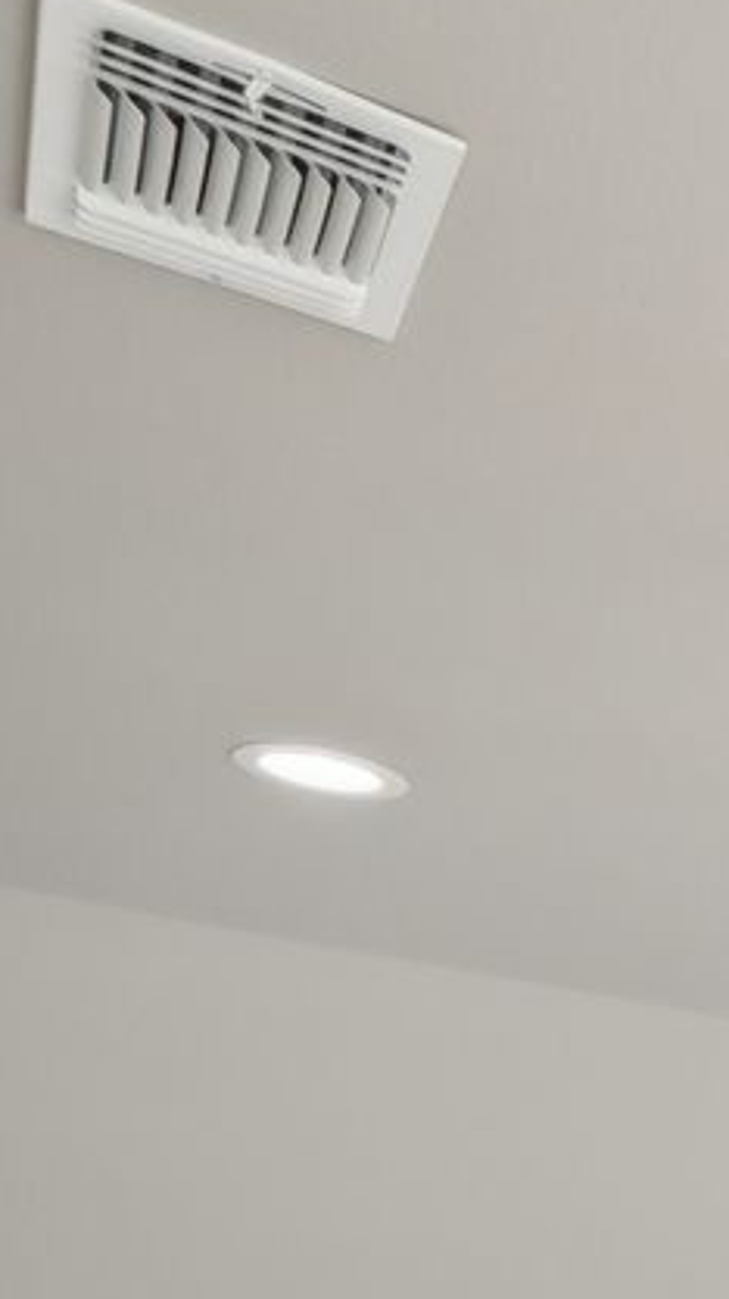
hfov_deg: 13.1
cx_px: 1922
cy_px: 1542
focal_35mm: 57
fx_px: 1962
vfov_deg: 31.1
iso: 800
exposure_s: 1/80
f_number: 8
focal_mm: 14
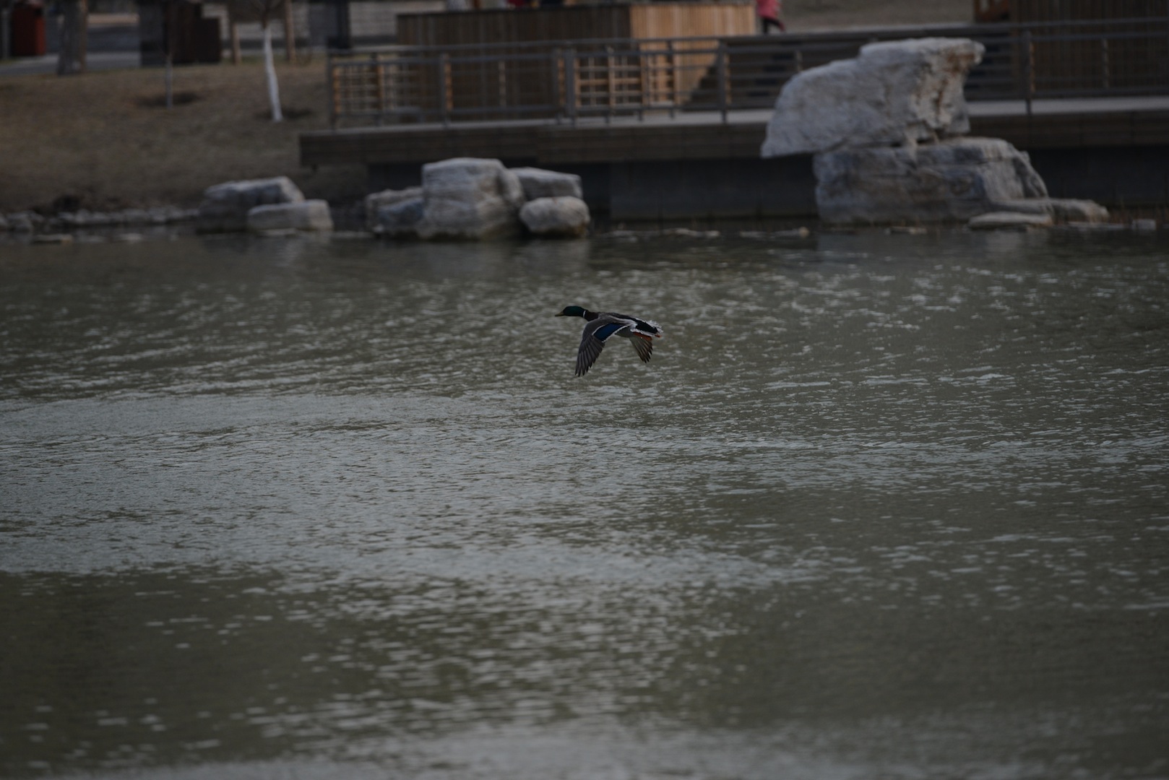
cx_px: 584
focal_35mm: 200
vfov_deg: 6.9
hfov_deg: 10.3
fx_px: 6496
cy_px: 390
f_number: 4
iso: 640
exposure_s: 1/2500
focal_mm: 200
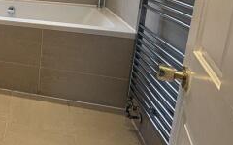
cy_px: -14
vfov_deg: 31.4
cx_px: -23
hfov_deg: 42.5
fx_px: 229
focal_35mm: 36
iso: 125
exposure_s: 1/100
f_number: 2.2
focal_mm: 2.22
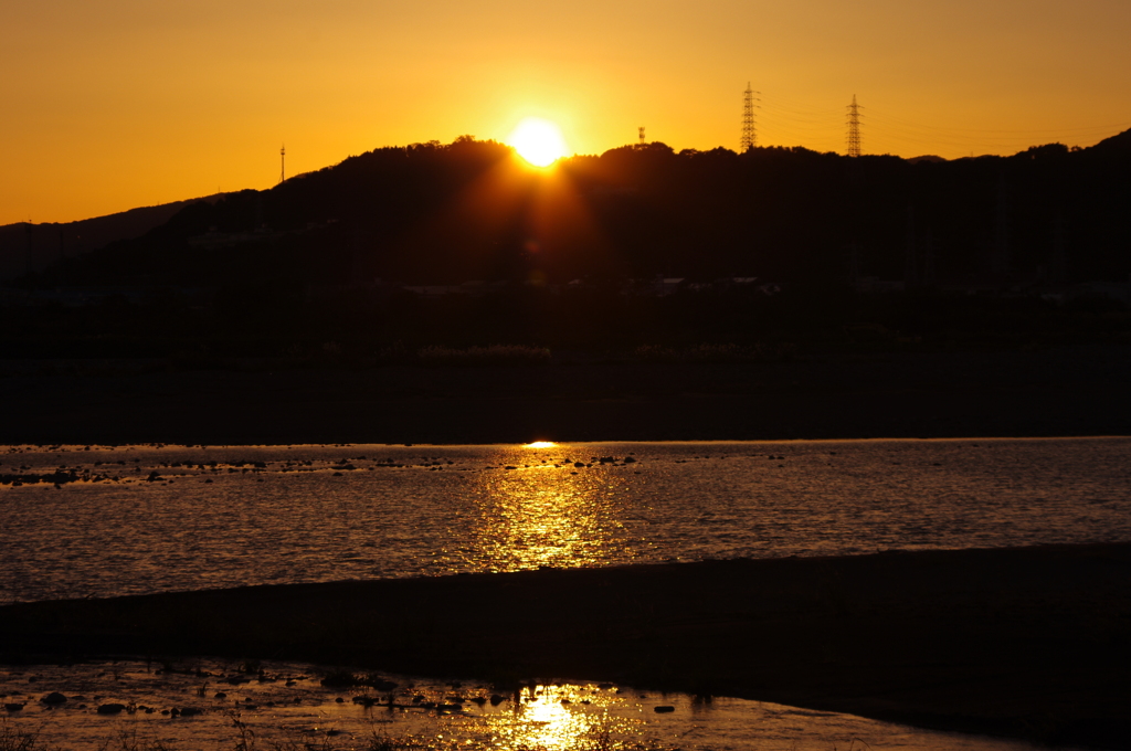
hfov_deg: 19.5
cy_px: 376
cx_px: 566
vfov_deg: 13.0
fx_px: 3295
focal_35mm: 105
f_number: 8
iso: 100
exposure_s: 1/1000
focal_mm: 70
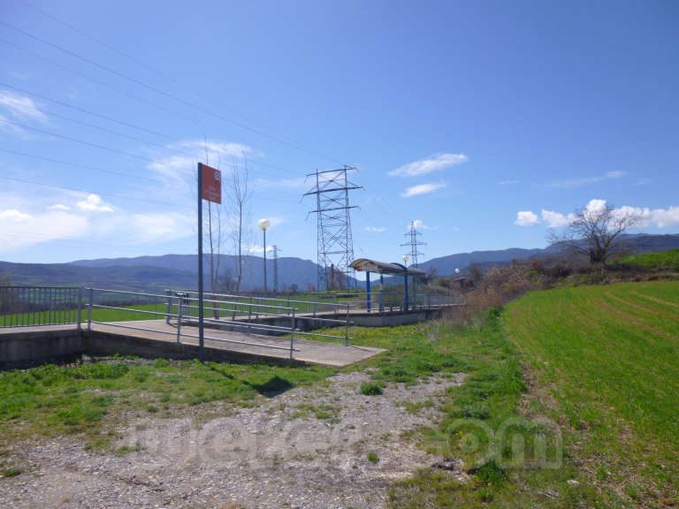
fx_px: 490
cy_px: 254
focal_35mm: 25
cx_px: 340
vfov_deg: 54.9
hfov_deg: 69.4
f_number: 9
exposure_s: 1/200
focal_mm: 4.5
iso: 100
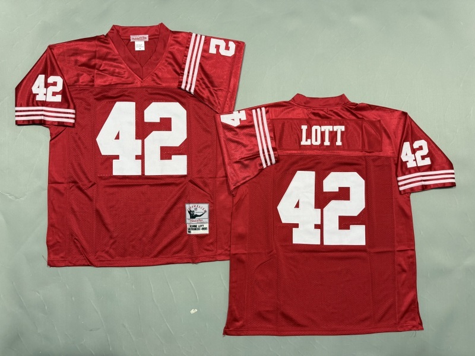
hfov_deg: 71.6
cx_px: 238
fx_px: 329
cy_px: 178
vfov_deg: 56.8
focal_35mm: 24
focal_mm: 6.76
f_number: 1.78
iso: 200
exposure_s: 1/50
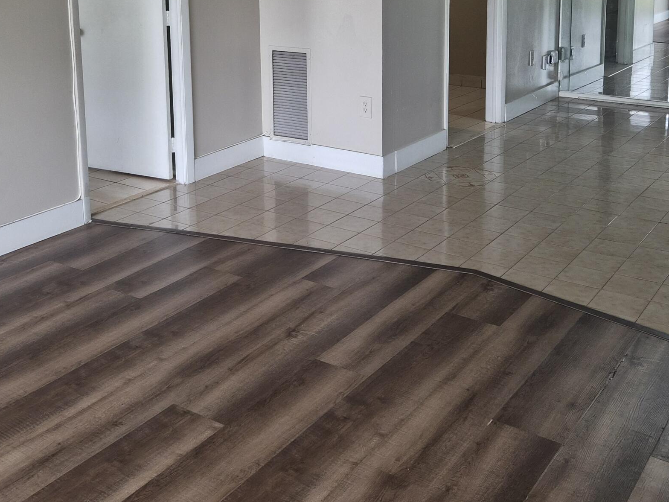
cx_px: 280
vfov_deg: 31.5
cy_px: 58
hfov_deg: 42.8
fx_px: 850
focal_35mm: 44
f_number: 1.8
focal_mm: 5.4
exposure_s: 1/120
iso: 100
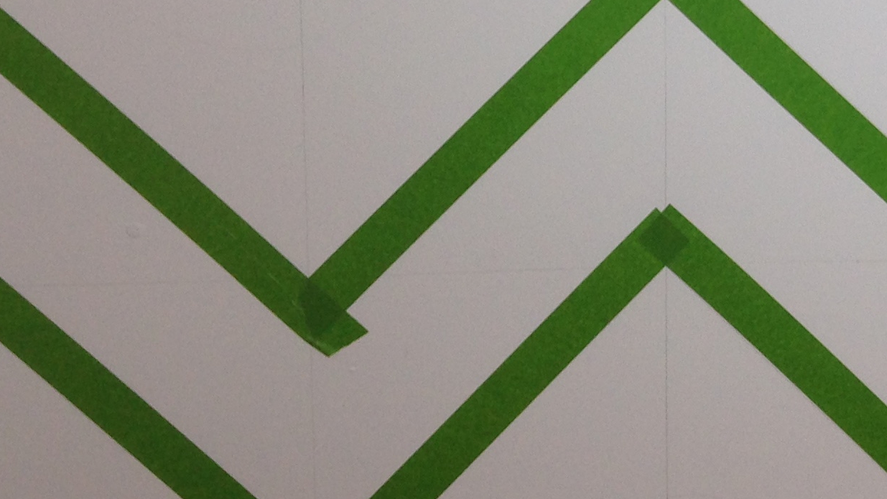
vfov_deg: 12.2
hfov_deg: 21.4
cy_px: -228
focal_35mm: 95
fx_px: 2235
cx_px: 956
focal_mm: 4.12
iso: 50
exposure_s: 1/40
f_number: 2.4
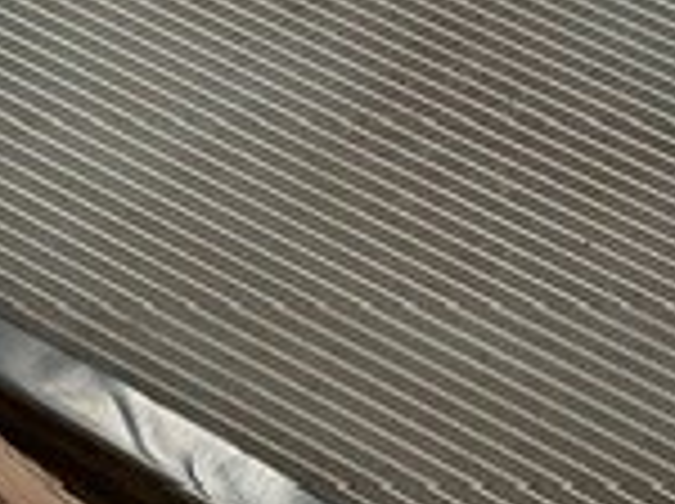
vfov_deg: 11.9
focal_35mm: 124
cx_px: 922
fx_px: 2414
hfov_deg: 15.1
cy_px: 306
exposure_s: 1/60
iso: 50
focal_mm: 3
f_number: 1.8
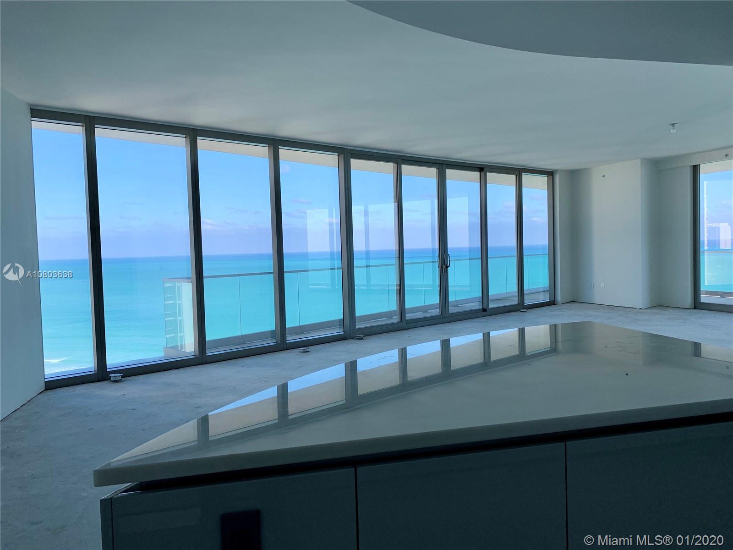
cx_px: 366
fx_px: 551
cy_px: 275
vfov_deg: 53.1
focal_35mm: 26
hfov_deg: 67.3
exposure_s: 1/463
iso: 25
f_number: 1.8
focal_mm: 4.25
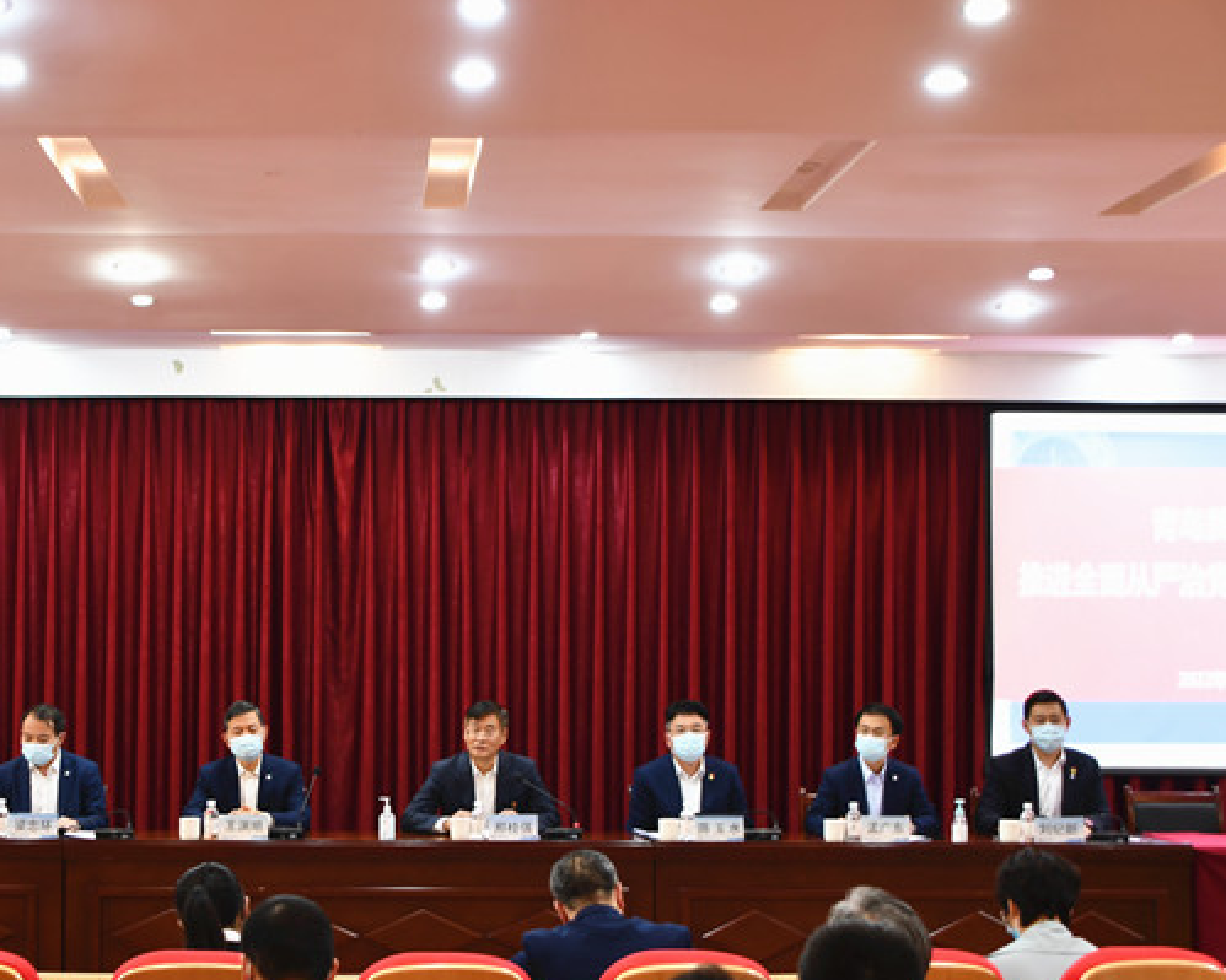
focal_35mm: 60
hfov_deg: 31.1
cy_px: 558
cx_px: 364
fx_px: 2177
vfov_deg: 25.4
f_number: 4
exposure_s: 1/6
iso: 250
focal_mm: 28
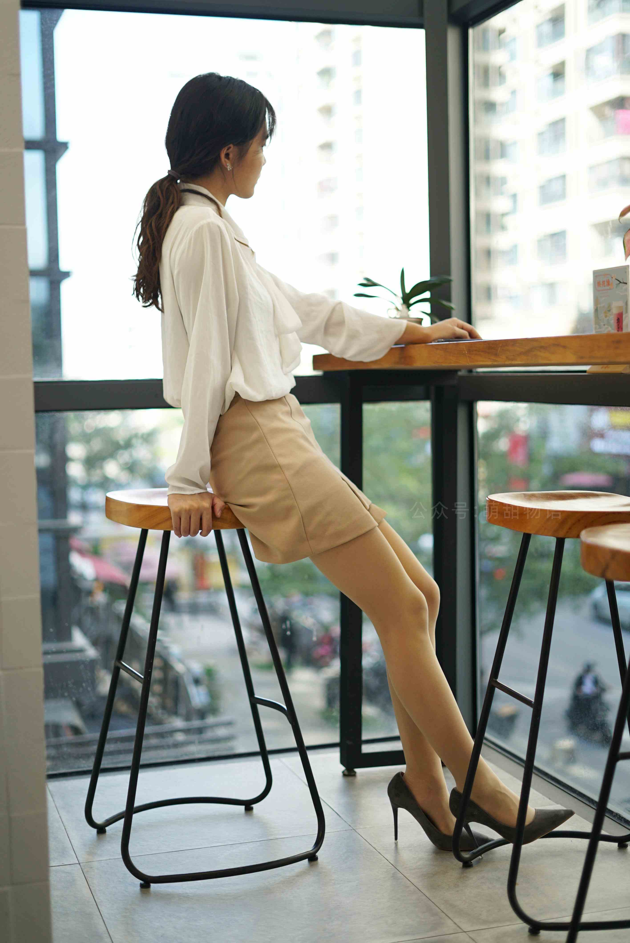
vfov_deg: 39.6
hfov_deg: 27.0
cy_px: 472
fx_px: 1311
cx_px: 315
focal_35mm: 50
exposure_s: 1/250
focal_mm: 50
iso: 200
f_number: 1.8
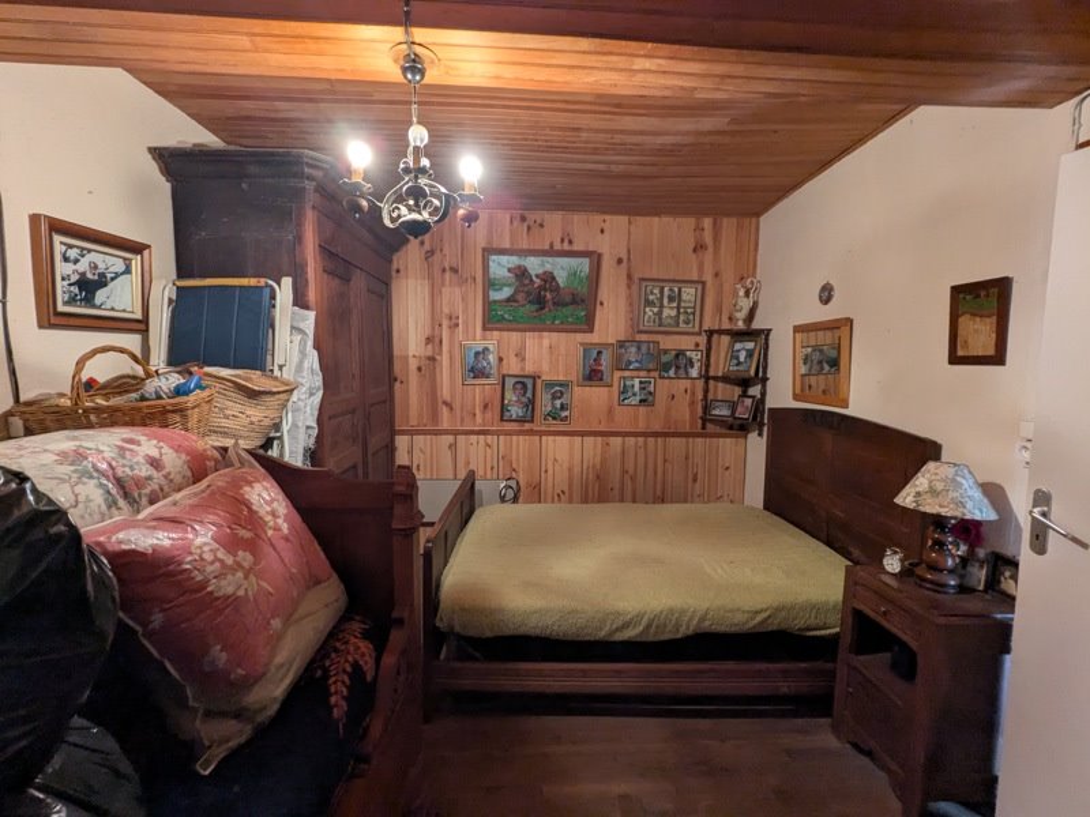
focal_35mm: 16
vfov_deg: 78.1
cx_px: 545
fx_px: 504
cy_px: 408
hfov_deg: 94.5
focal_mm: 2.35
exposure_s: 1/33.3
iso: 188
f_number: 2.2
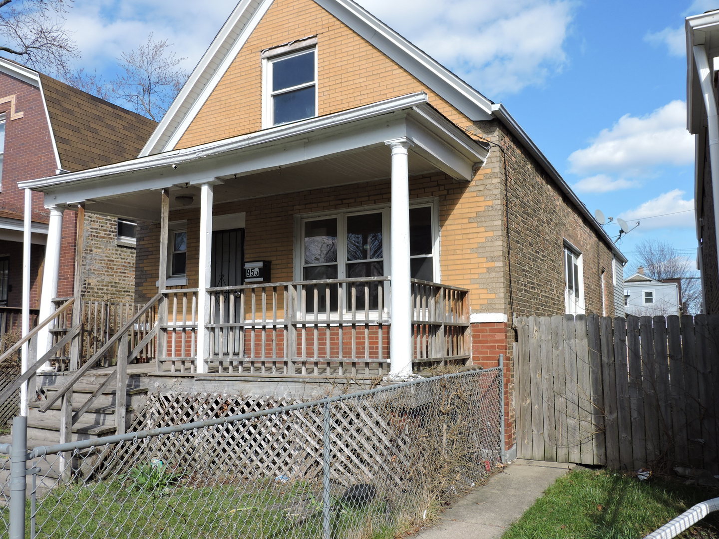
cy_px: 270
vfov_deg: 46.8
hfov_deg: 60.0
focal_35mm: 30
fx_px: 623
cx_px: 360
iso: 100
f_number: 3.1
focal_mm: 5.4
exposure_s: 1/1000
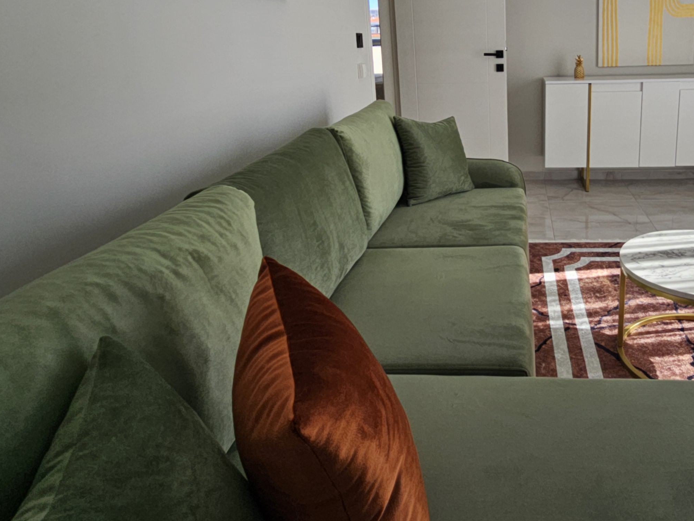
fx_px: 521
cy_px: 165
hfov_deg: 65.1
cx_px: 476
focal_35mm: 26
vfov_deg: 51.8
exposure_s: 1/859
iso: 50
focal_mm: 2.2
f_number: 2.2
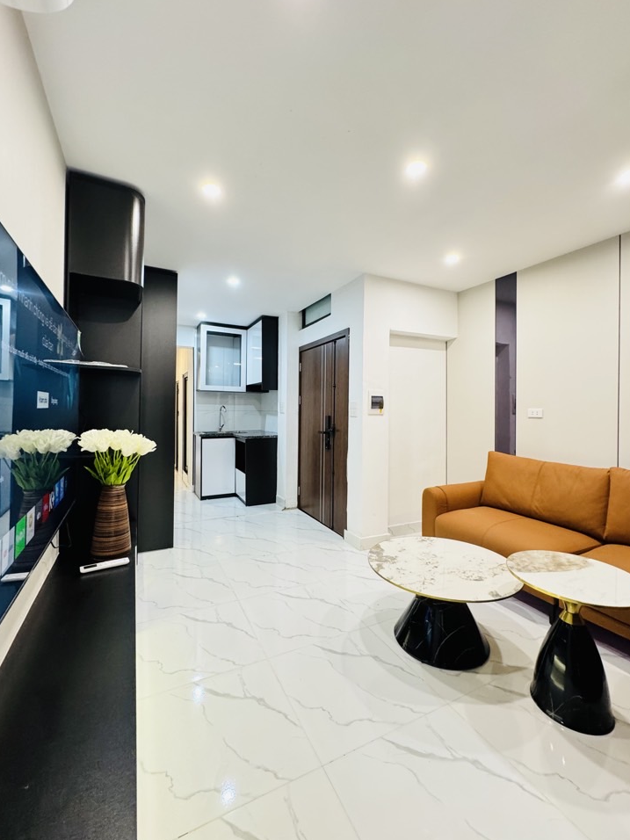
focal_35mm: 15
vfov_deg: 98.2
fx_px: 364
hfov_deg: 81.7
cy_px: 409
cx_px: 320
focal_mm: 2.22
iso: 250
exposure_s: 1/50
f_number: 2.2
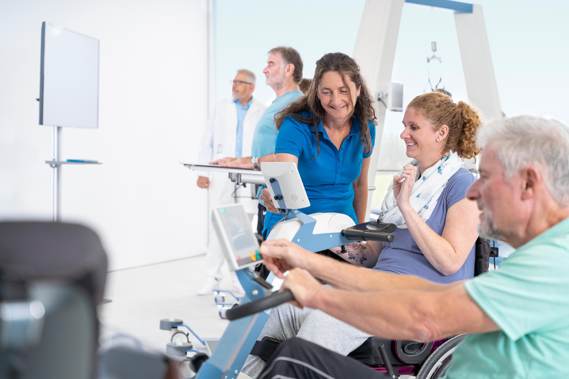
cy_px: 190
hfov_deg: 29.2
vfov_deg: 19.7
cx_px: 284
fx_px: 1090
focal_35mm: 69
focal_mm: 69
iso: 200
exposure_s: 1/200
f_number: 4
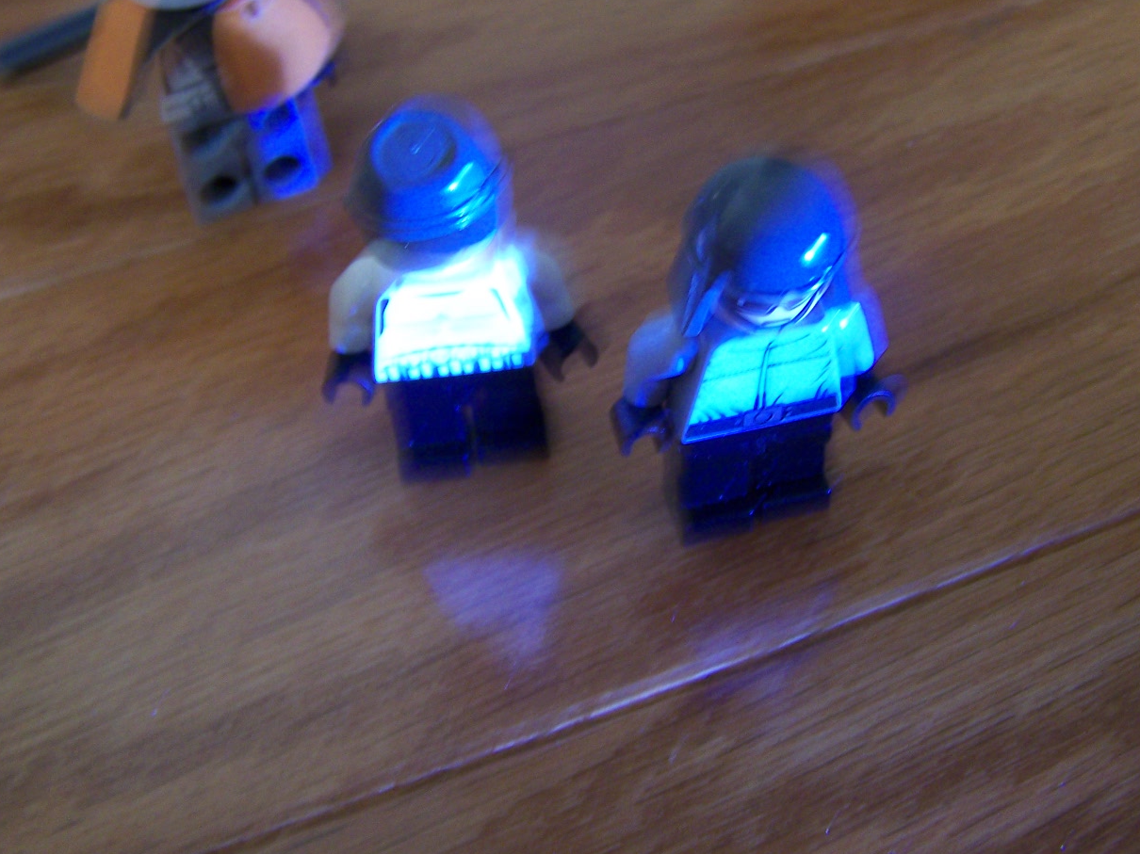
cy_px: 382
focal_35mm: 47
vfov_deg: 30.8
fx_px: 1548
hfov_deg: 40.4
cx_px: 647
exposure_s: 1/10
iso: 160
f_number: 2.8
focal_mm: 6.3
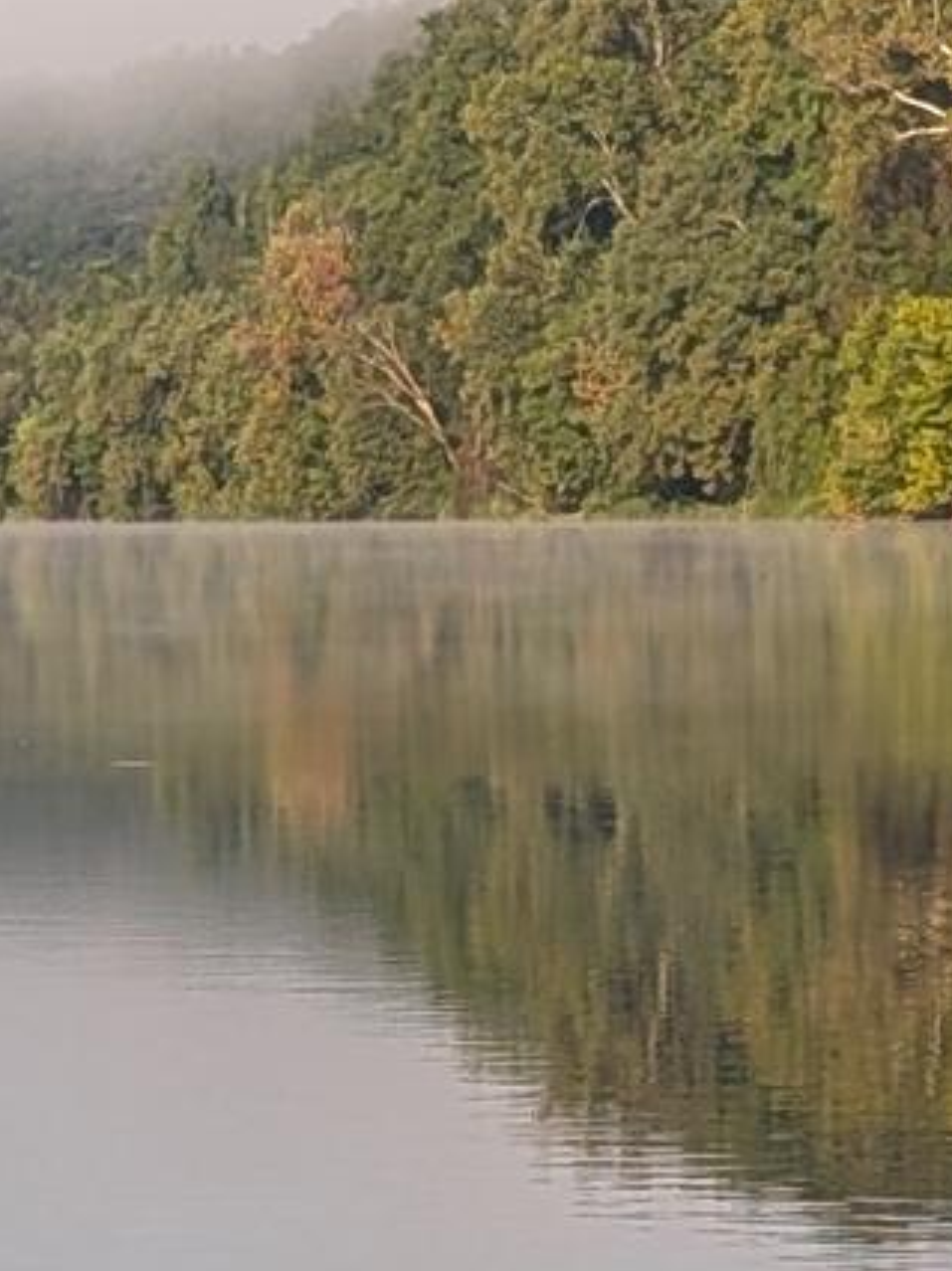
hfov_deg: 6.3
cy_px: 895
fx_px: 8626
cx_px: -116
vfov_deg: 8.4
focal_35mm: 235
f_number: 1.68
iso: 25
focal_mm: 6.9
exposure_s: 1/599
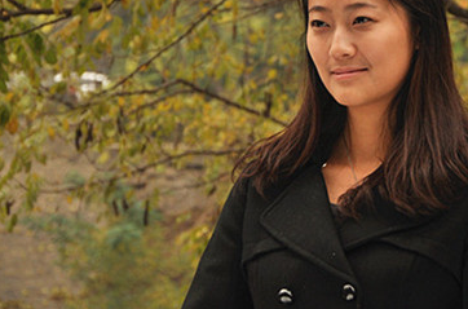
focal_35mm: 178
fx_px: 2307
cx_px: 343
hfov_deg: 11.6
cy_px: 62
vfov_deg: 7.7
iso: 400
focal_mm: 66
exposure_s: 1/125
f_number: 5.3
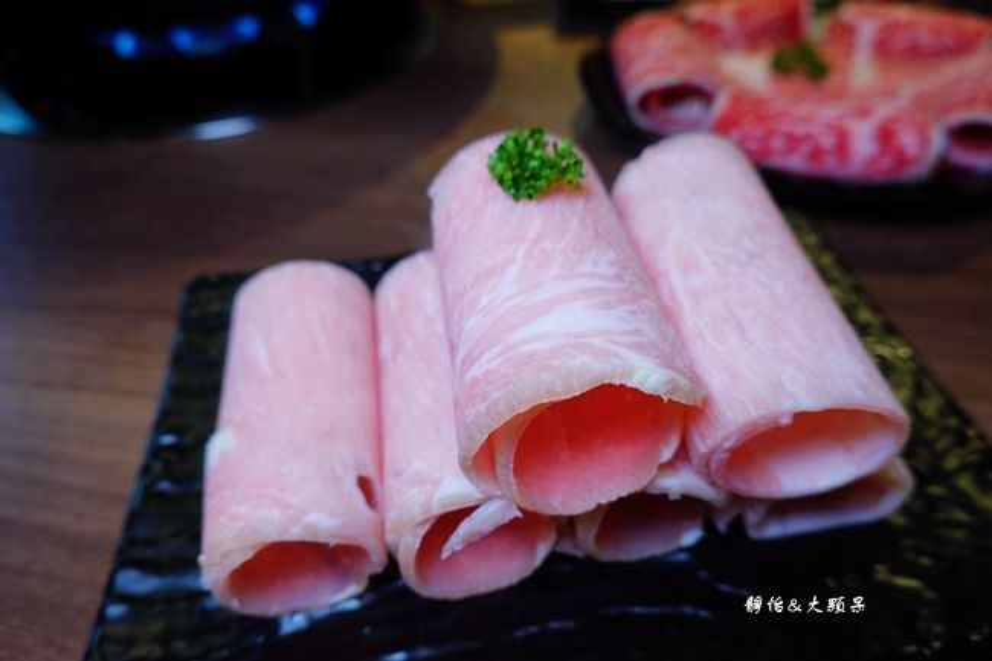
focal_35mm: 24
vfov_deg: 53.1
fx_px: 661
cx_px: 496
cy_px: 330
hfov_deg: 73.8
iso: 125
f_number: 2.8
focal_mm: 9
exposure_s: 1/40
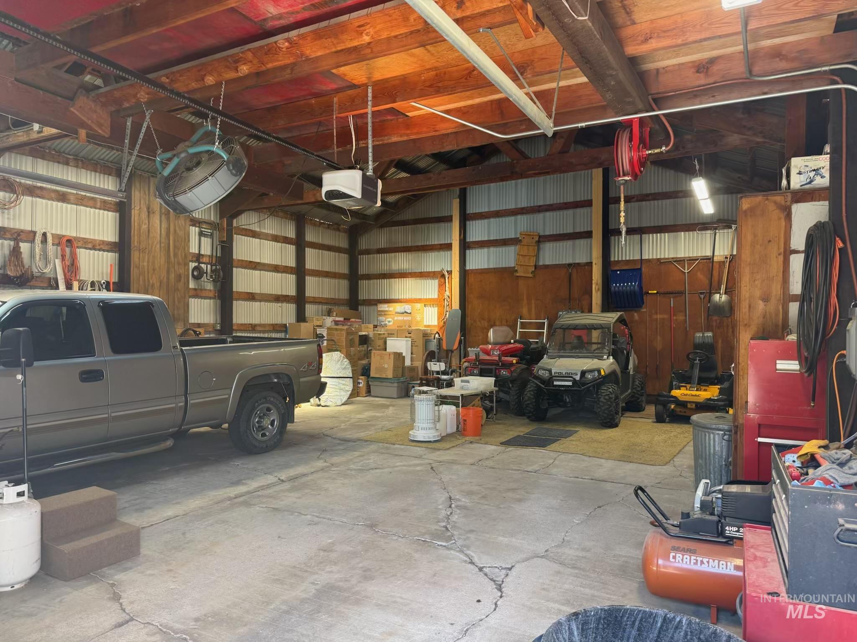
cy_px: 321
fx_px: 594
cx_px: 428
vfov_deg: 56.8
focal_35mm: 24
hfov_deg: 71.6
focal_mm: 6.76
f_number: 1.78
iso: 100
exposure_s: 1/51
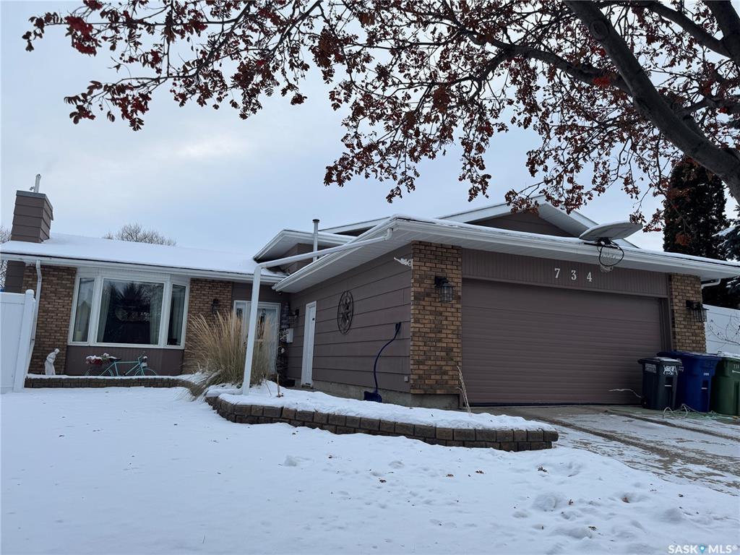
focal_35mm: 24
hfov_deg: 71.6
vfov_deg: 56.8
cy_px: 278
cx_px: 370
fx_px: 513
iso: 80
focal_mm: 6.76
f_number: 1.78
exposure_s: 1/593
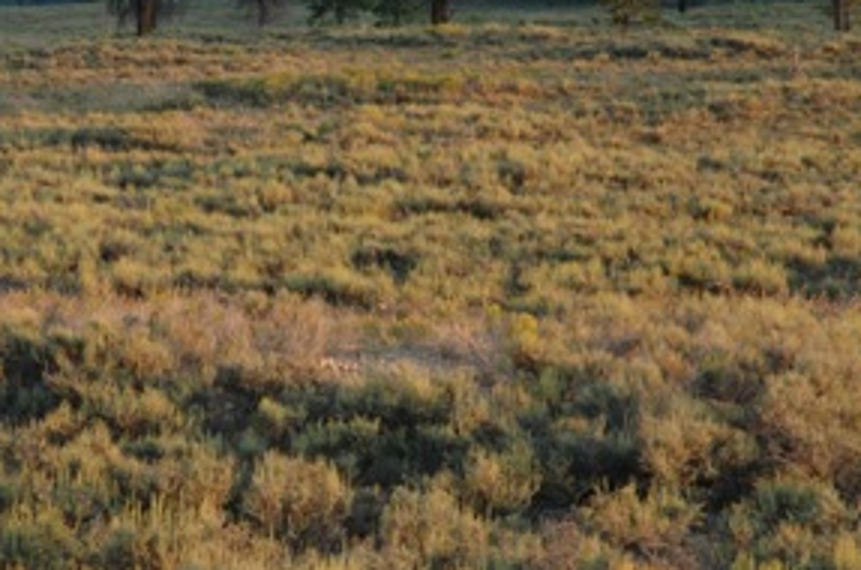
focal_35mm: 183
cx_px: 261
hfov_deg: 11.2
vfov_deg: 7.5
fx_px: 4367
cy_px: 309
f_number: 11
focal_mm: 70
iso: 200
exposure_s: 1/30
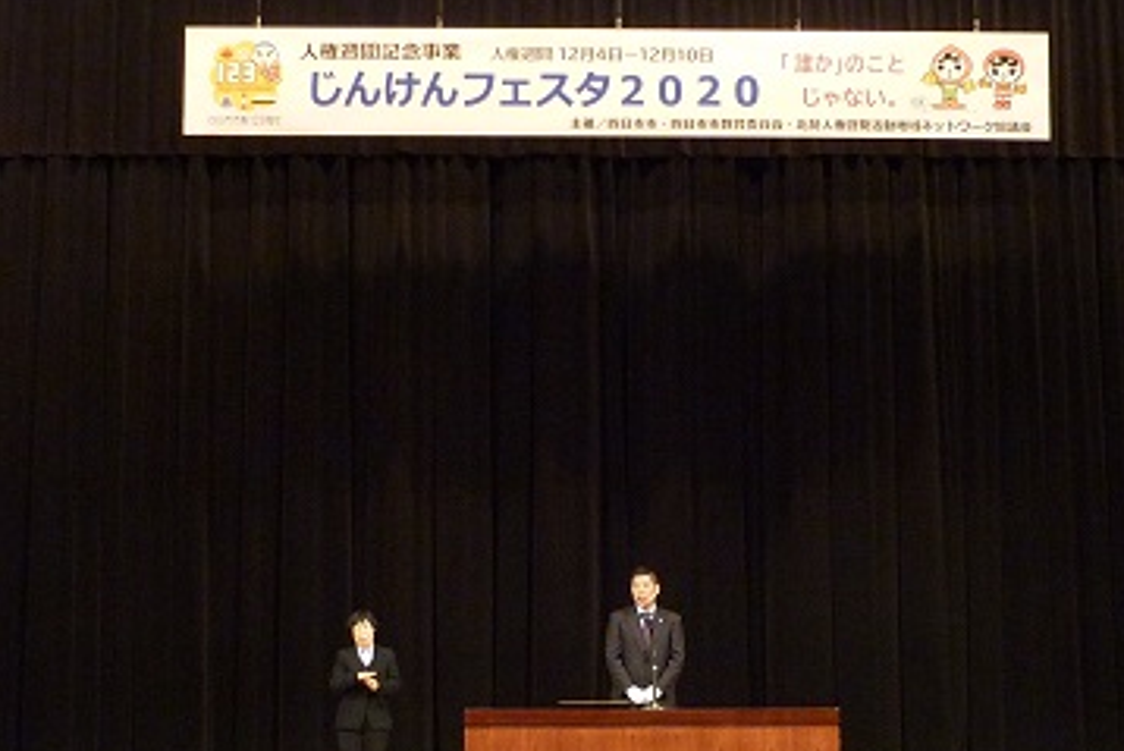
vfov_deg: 18.7
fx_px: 2280
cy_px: 416
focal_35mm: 73
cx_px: 570
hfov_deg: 27.7
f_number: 3
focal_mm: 6.4
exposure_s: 1/25
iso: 400
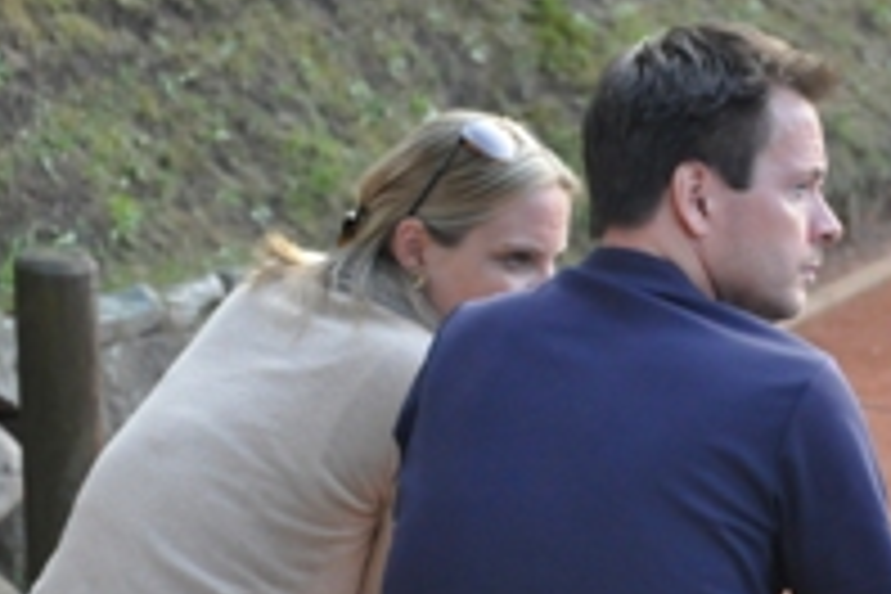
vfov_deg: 5.4
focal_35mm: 254
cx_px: 824
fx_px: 6289
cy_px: 513
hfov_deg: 8.1
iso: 1600
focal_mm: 75
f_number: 5.3
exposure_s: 1/250
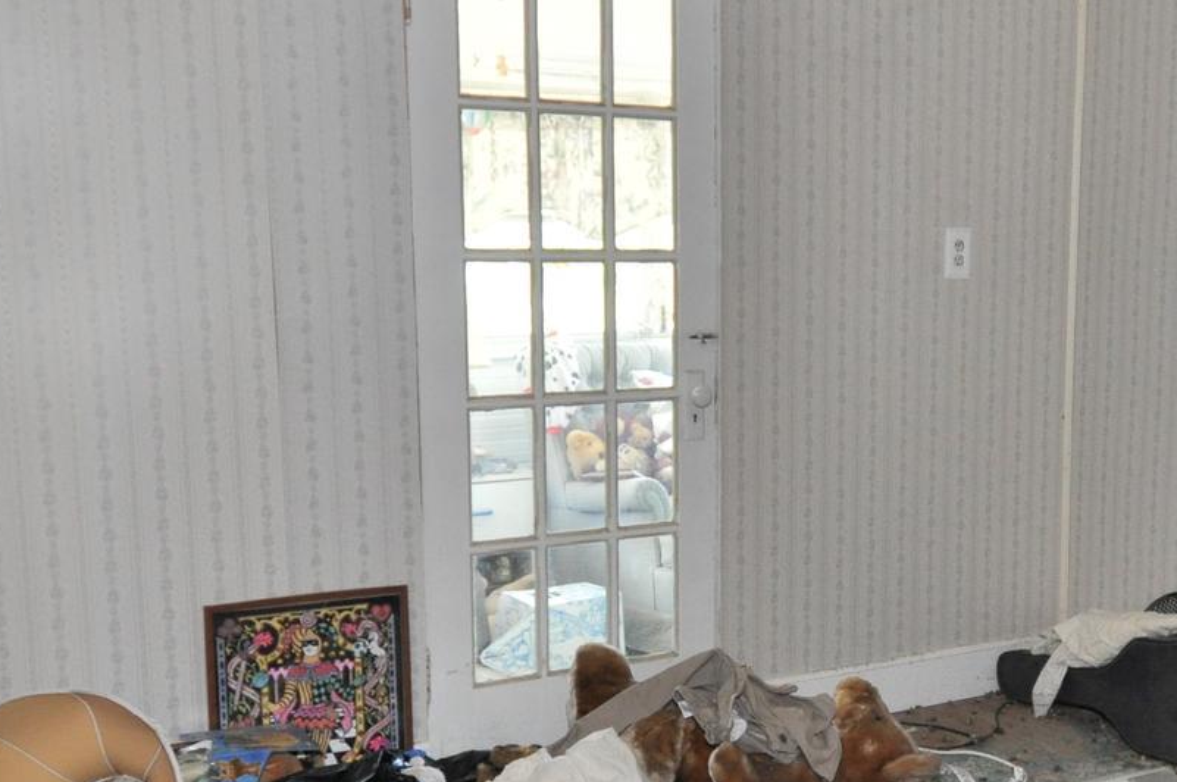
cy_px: 469
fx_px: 1502
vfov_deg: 29.1
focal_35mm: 46
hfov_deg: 41.6
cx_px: 871
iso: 800
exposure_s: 1/60
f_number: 4
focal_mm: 12
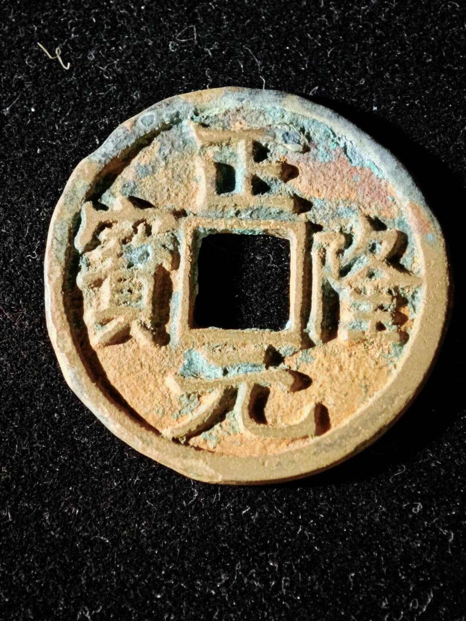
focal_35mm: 107
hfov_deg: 13.8
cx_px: 233
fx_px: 1921
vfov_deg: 18.4
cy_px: 310
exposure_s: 1/100
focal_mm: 9
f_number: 2
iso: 500
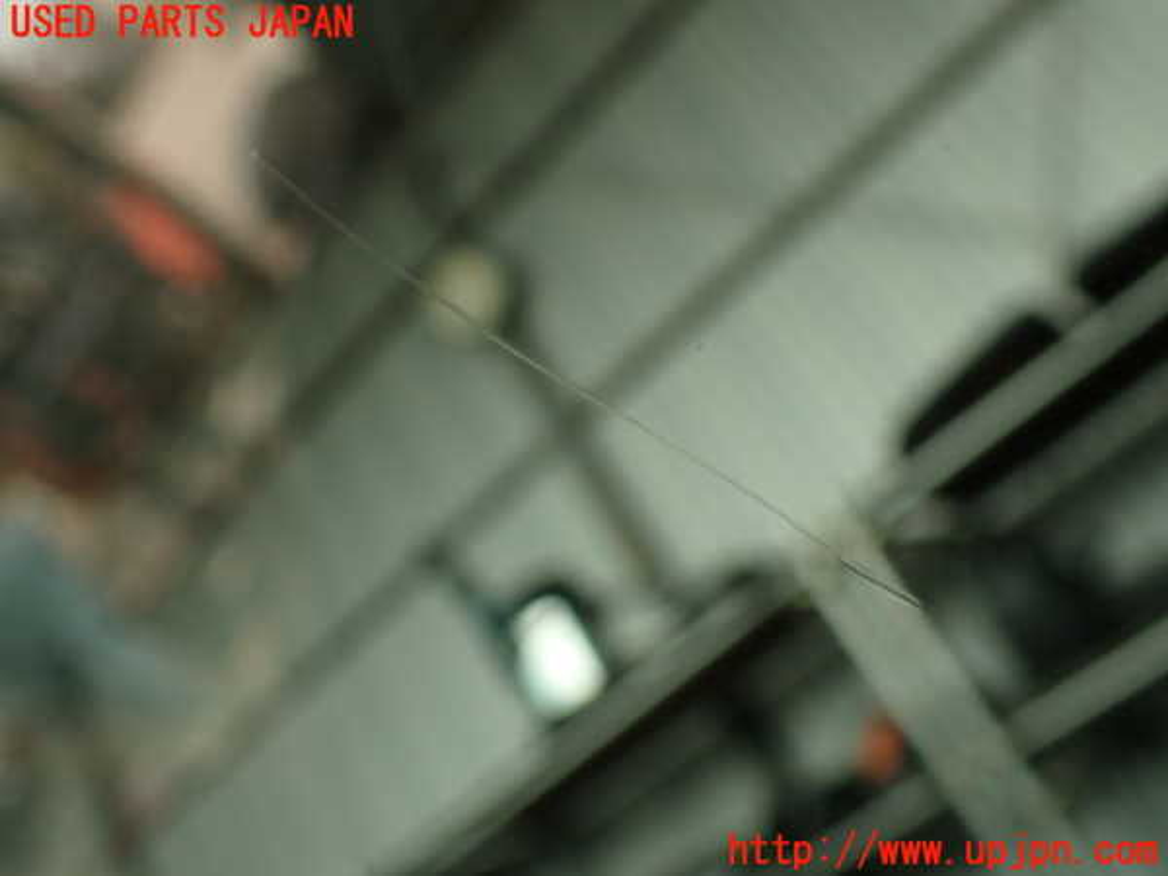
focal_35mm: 32
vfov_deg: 44.2
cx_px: 584
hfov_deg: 56.8
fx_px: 1080
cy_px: 438
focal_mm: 5.79
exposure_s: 1/60
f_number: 2.4
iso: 160
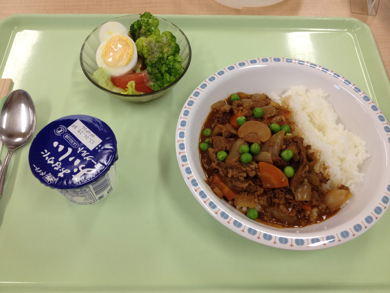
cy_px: 146
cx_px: 195
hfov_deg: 52.6
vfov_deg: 40.7
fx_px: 394
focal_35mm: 35
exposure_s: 1/40
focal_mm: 4.28
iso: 64
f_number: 2.4
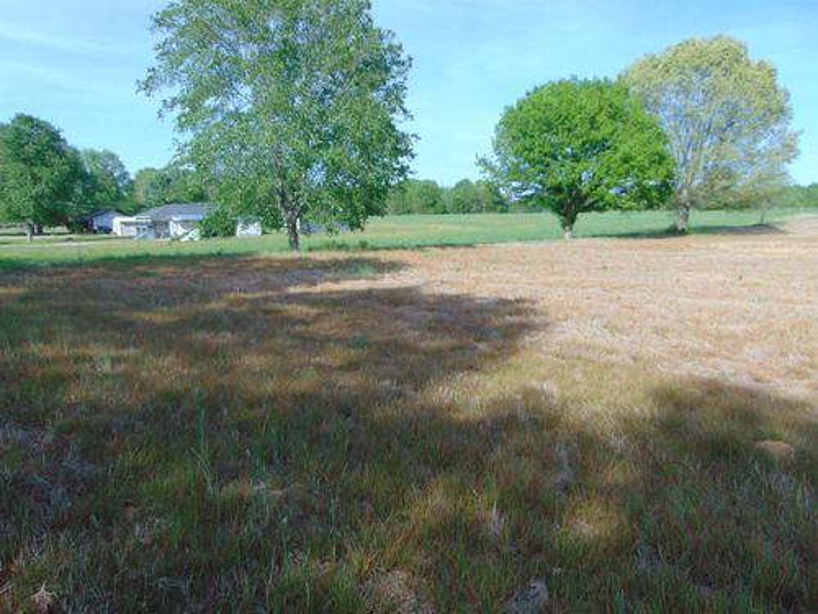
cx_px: 409
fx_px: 591
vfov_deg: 54.9
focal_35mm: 25
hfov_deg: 69.4
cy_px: 307
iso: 80
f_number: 3
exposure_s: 1/800
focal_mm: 4.5
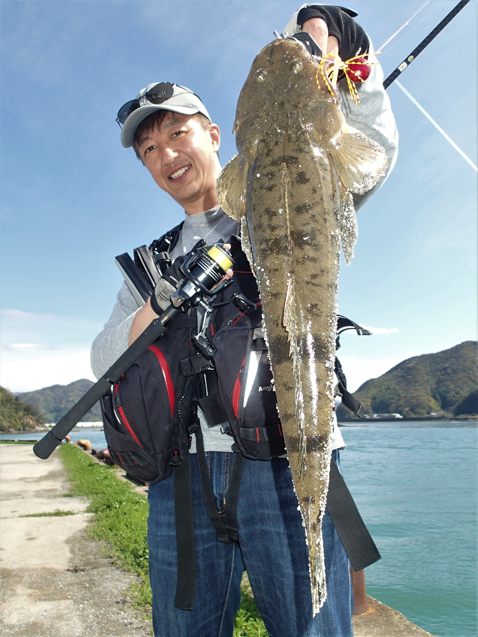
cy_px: 318
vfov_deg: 69.4
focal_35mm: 25
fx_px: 460
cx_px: 239
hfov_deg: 54.9
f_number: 2.8
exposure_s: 1/640
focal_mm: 4.5
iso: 100
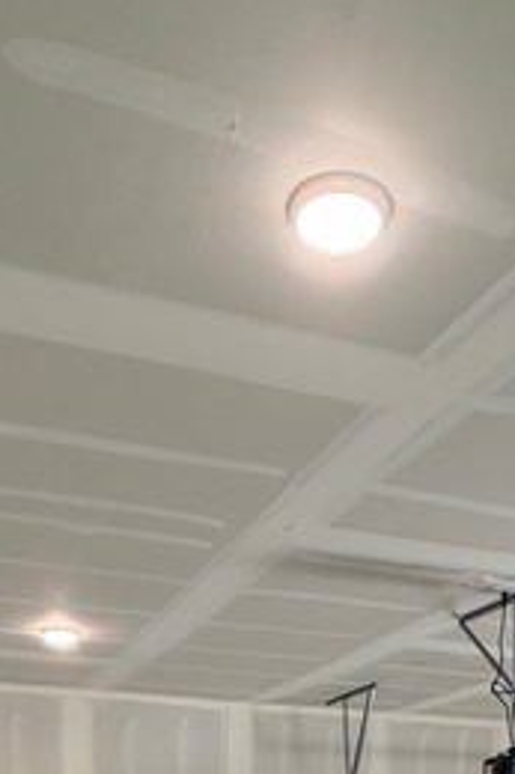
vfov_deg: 31.6
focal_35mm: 43
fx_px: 924
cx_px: 283
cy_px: 1063
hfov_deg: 31.1
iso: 250
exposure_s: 1/120
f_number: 2.2
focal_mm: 2.22
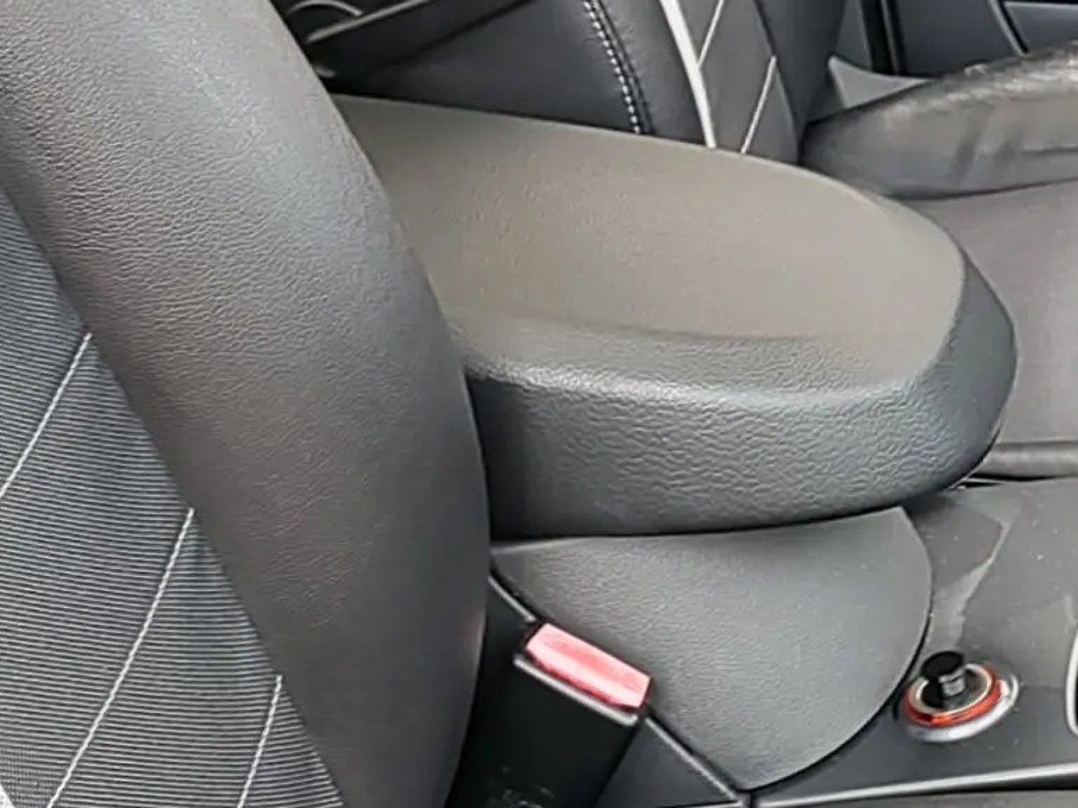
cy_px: 368
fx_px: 2927
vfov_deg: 15.7
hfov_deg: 20.7
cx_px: 793
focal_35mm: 94
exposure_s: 1/100
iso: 108
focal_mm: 5.56
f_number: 1.8
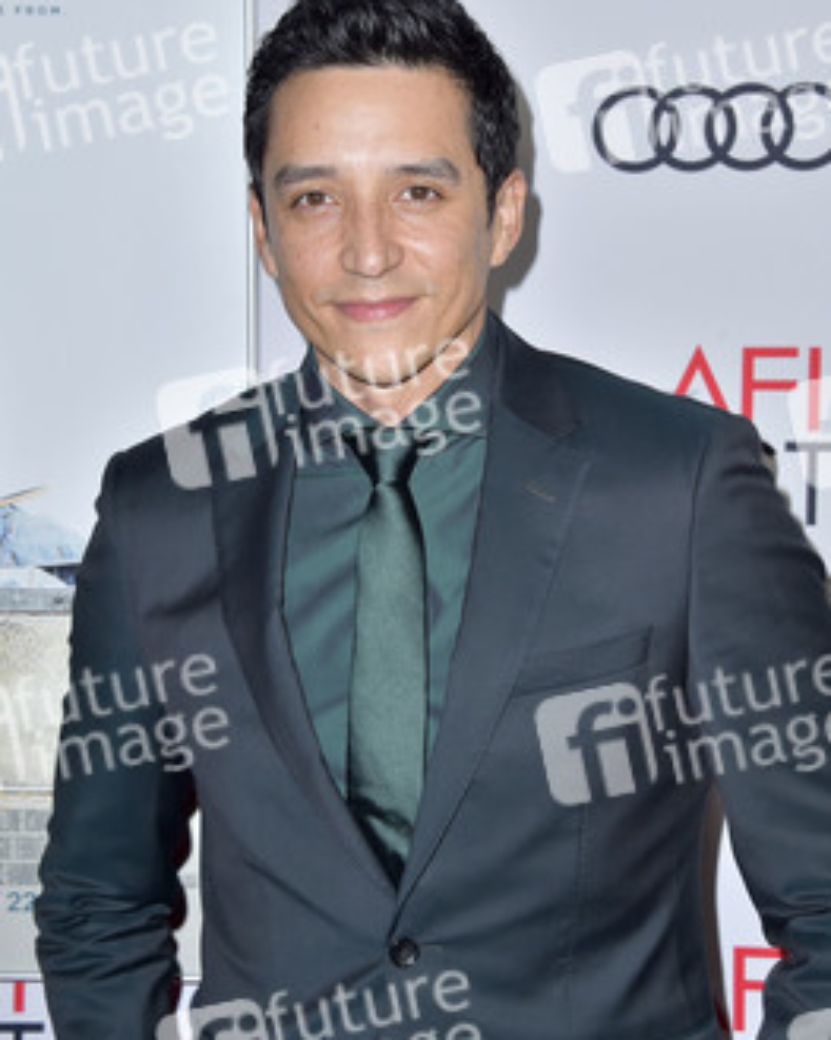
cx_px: 412
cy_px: 572
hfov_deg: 14.7
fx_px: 3230
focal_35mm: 105
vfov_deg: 18.3
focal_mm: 92
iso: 320
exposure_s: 1/250
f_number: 7.1
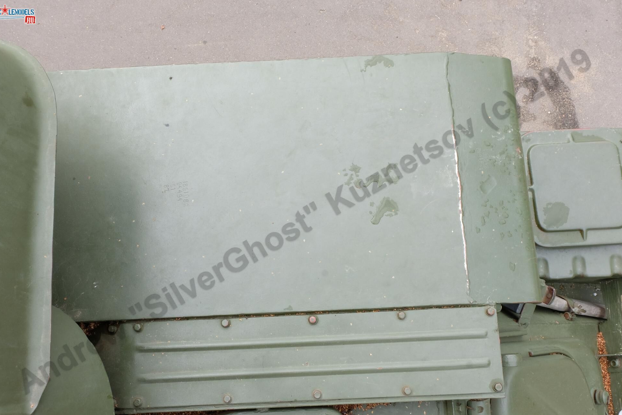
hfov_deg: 55.8
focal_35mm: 34
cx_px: 306
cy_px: 220
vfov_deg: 38.9
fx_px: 587
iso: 1000
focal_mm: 21.1
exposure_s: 1/60
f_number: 16
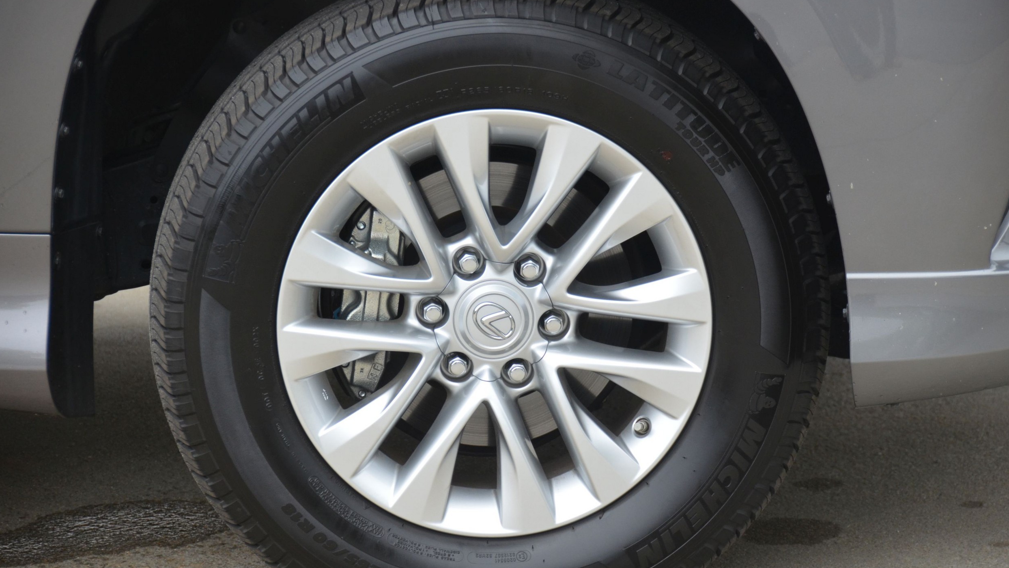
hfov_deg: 13.0
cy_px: 312
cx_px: 505
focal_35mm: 166
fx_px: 4429
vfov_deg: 7.3
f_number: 5.3
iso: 720
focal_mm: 105
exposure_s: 1/1000
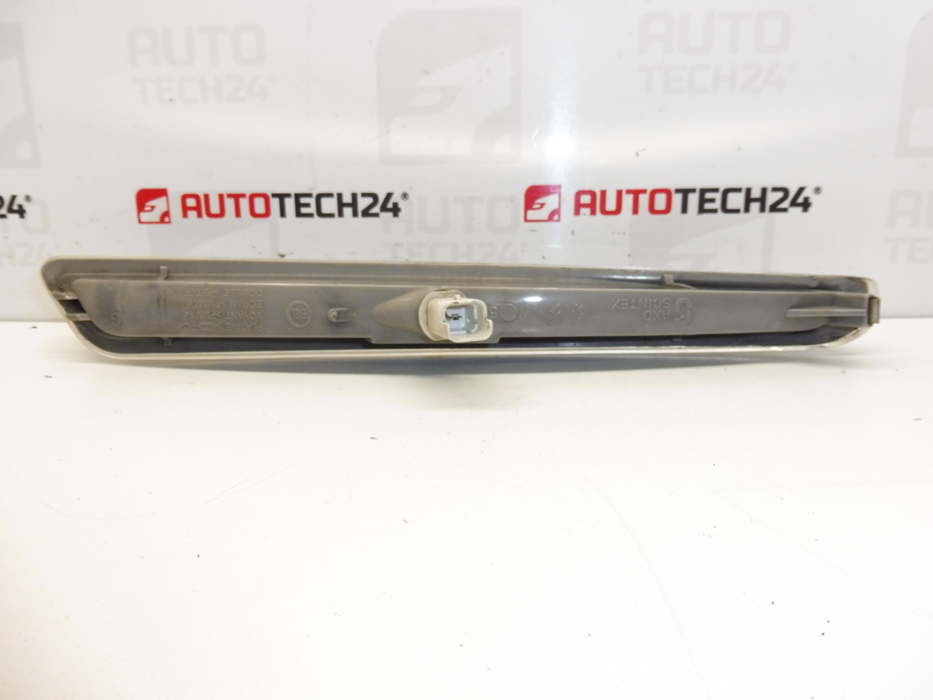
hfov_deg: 71.6
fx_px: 647
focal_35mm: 24
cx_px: 466
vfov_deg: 56.8
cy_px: 350
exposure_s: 1/60
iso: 200
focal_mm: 4.3
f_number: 3.5
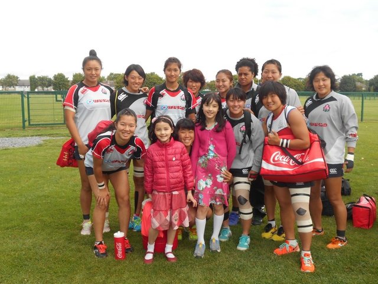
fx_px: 426
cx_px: 189
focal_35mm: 39
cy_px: 142
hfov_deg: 47.9
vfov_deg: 36.8
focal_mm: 6.7
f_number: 3.9
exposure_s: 1/160
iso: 80
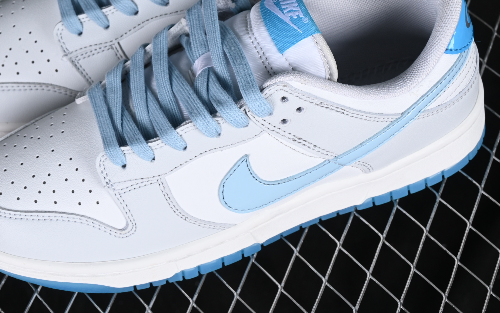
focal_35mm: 115
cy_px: 71
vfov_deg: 11.4
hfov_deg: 18.1
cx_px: 192
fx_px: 1567
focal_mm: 50
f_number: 8
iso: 160
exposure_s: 1/80
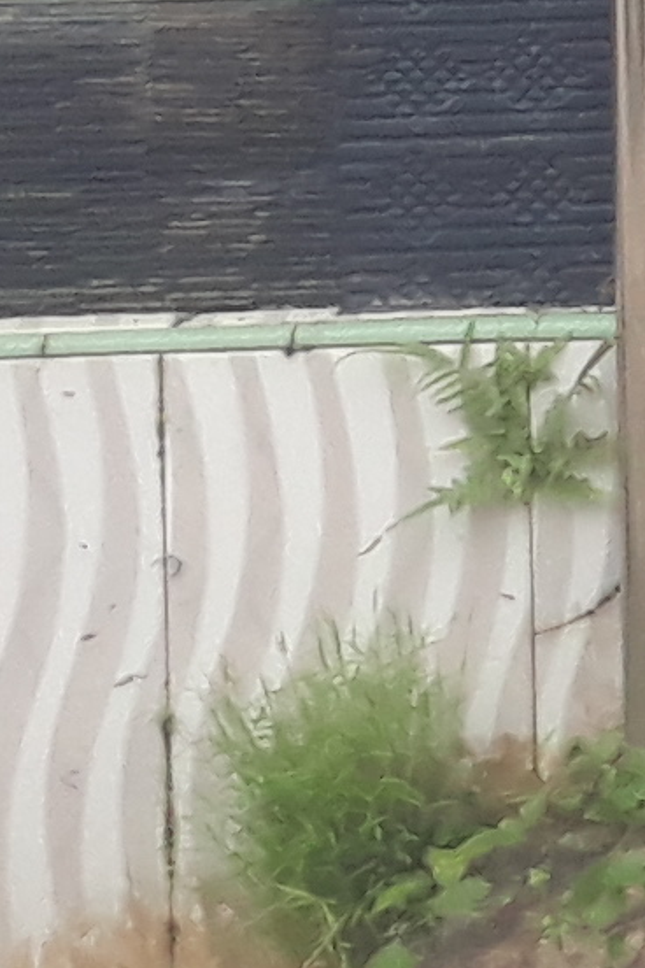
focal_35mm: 210
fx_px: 5643
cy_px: -670
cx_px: 3113
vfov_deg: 9.4
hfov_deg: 5.3
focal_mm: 3.6
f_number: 1.9
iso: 40
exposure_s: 1/225
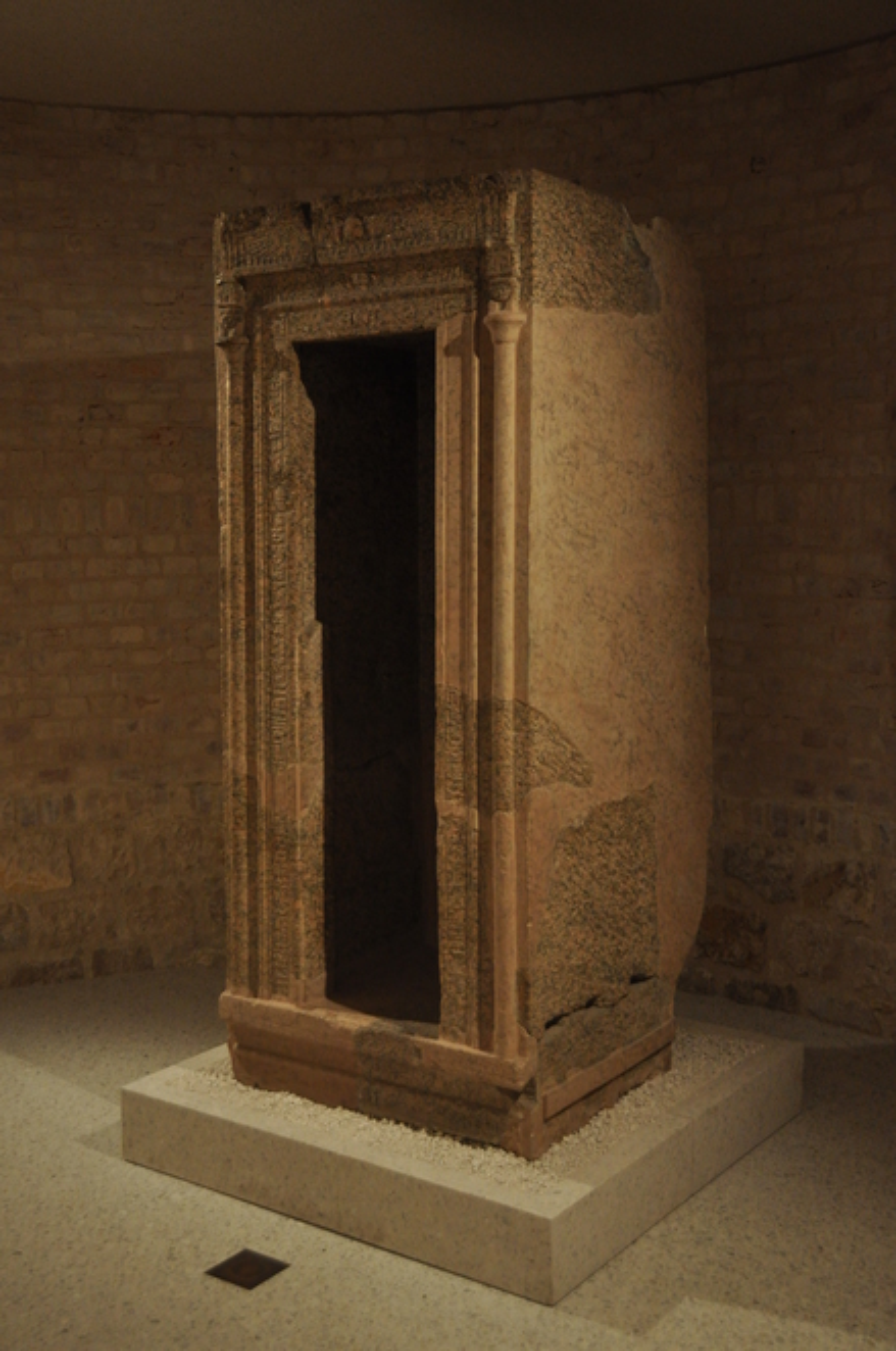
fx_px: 1574
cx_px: 448
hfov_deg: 31.8
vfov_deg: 46.5
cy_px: 676
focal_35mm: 42
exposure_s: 1/40
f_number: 4
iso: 1000
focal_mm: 28
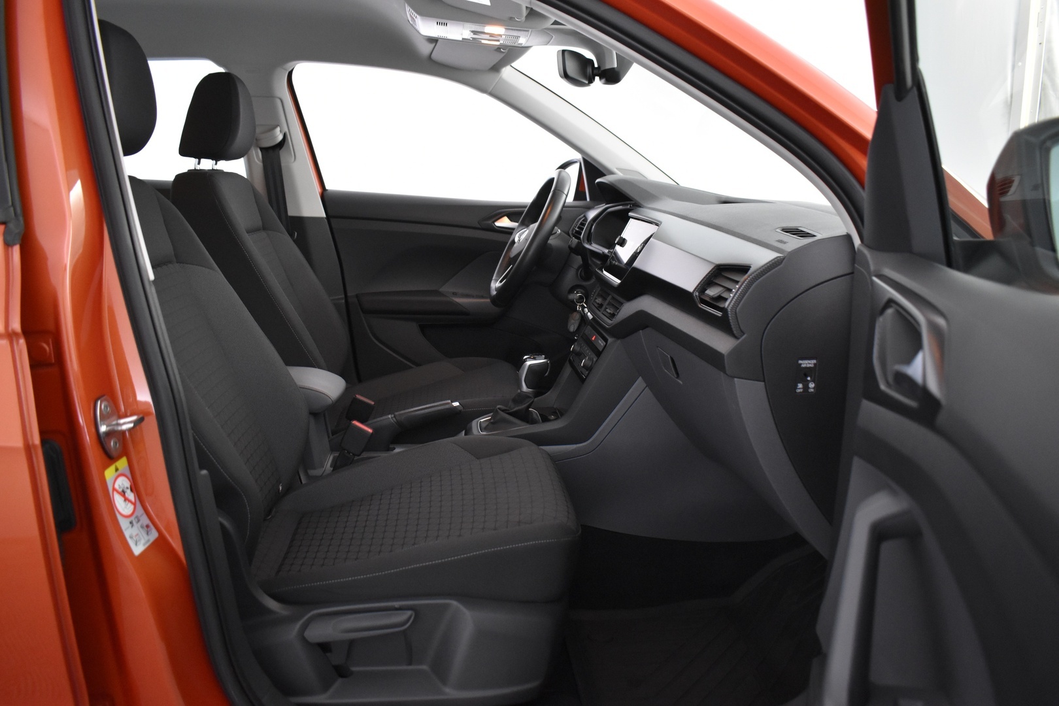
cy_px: 353
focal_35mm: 27
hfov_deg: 67.4
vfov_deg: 47.9
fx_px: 794
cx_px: 530
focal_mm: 18
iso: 2200
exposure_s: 1/30
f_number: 3.5
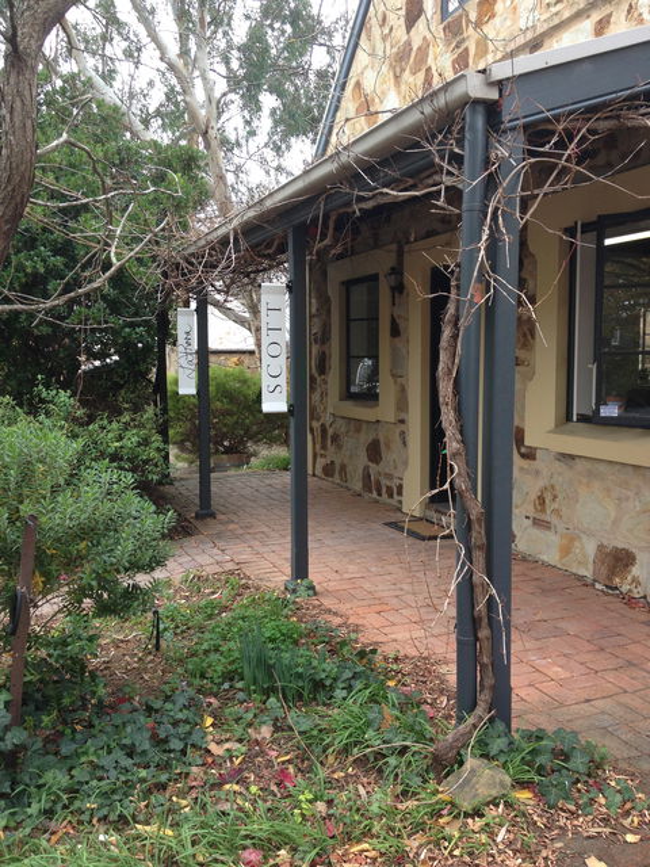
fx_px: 876
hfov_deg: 40.7
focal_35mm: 35
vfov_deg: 52.6
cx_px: 325
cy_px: 434
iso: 50
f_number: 2.4
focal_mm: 4.28
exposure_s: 1/148
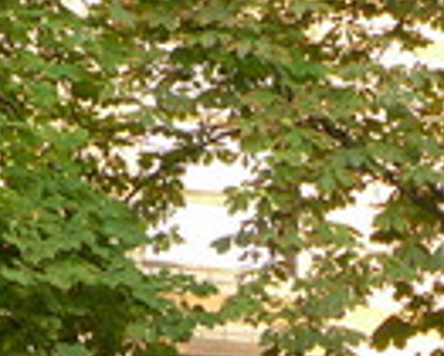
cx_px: 674
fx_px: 3235
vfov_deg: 6.1
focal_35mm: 246
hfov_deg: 7.7
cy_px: 698
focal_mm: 8.4
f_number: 2.8
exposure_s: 1/160
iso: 80
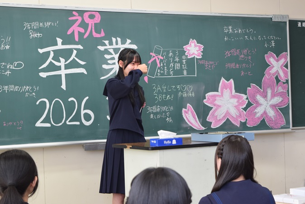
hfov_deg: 24.6
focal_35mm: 82
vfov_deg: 16.6
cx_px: 152
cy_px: 102
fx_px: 699
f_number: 10
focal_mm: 55
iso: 800
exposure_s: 1/60
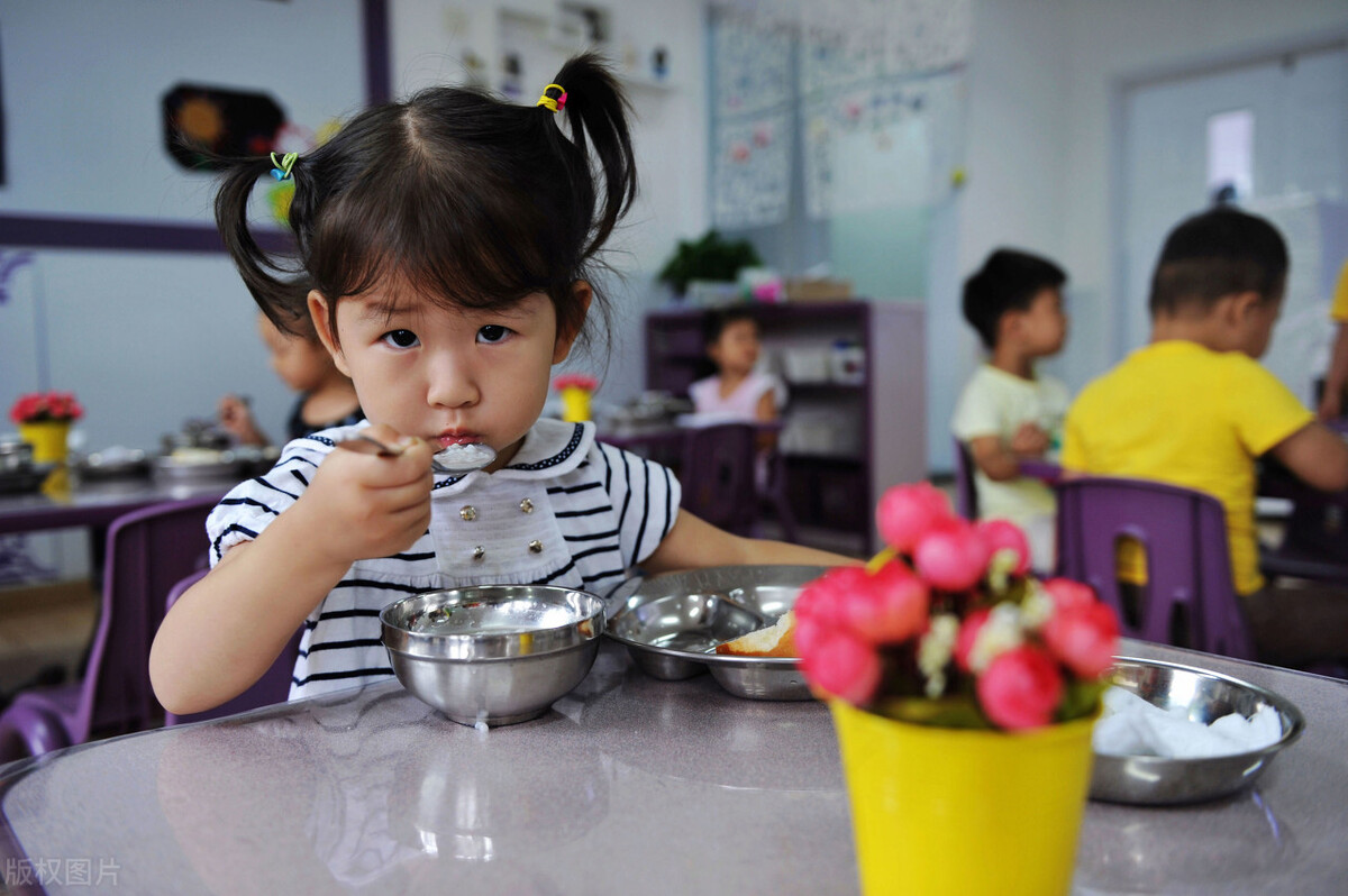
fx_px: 1160
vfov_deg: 42.3
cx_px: 674
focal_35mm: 31
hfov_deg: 60.3
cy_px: 448
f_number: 3.2
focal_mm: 31
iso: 400
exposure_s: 1/60
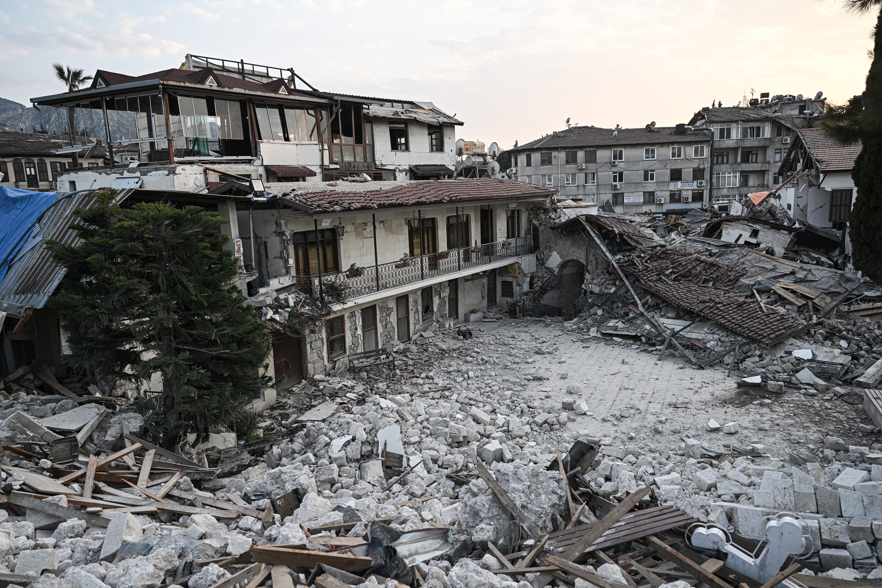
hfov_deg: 73.7
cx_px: 441
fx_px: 588
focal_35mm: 24
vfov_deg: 53.1
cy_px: 294
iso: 250
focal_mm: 24
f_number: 4
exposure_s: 1/400
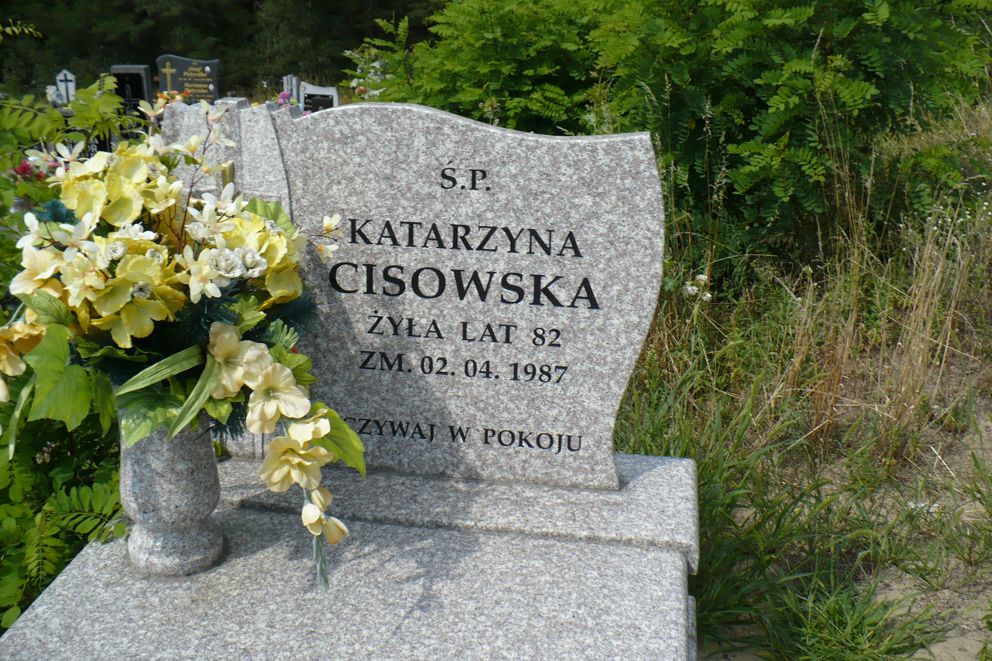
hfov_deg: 49.6
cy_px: 340
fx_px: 1075
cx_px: 501
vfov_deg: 34.2
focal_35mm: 39
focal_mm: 6.1
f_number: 8
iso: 100
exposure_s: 1/200
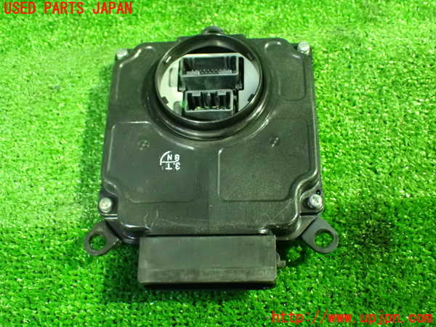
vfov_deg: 35.1
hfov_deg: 45.8
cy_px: 164
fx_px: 516
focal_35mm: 41
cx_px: 218
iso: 1600
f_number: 2.8
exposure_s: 1/20
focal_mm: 7.31
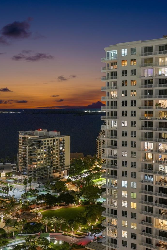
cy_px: 126
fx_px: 320
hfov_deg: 29.2
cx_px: 93
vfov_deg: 42.7
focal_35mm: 46
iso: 1000
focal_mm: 20
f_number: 2
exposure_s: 1/15
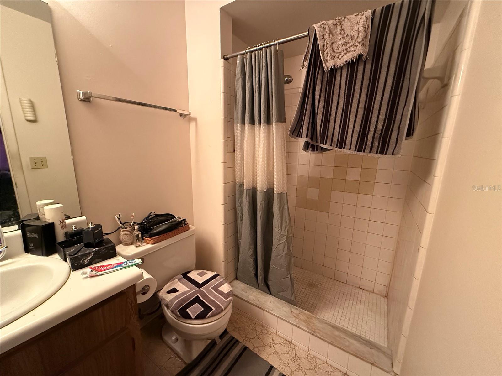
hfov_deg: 102.1
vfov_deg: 85.7
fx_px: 203
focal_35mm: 14
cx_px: 251
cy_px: 188
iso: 800
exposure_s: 1/60
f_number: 2.2
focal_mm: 2.22
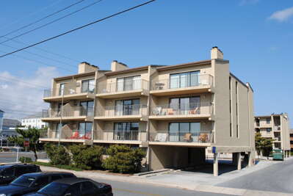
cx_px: 146
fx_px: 269
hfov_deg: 57.2
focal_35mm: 33
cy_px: 98
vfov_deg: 40.1
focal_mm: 22
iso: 100
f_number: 9
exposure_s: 1/320
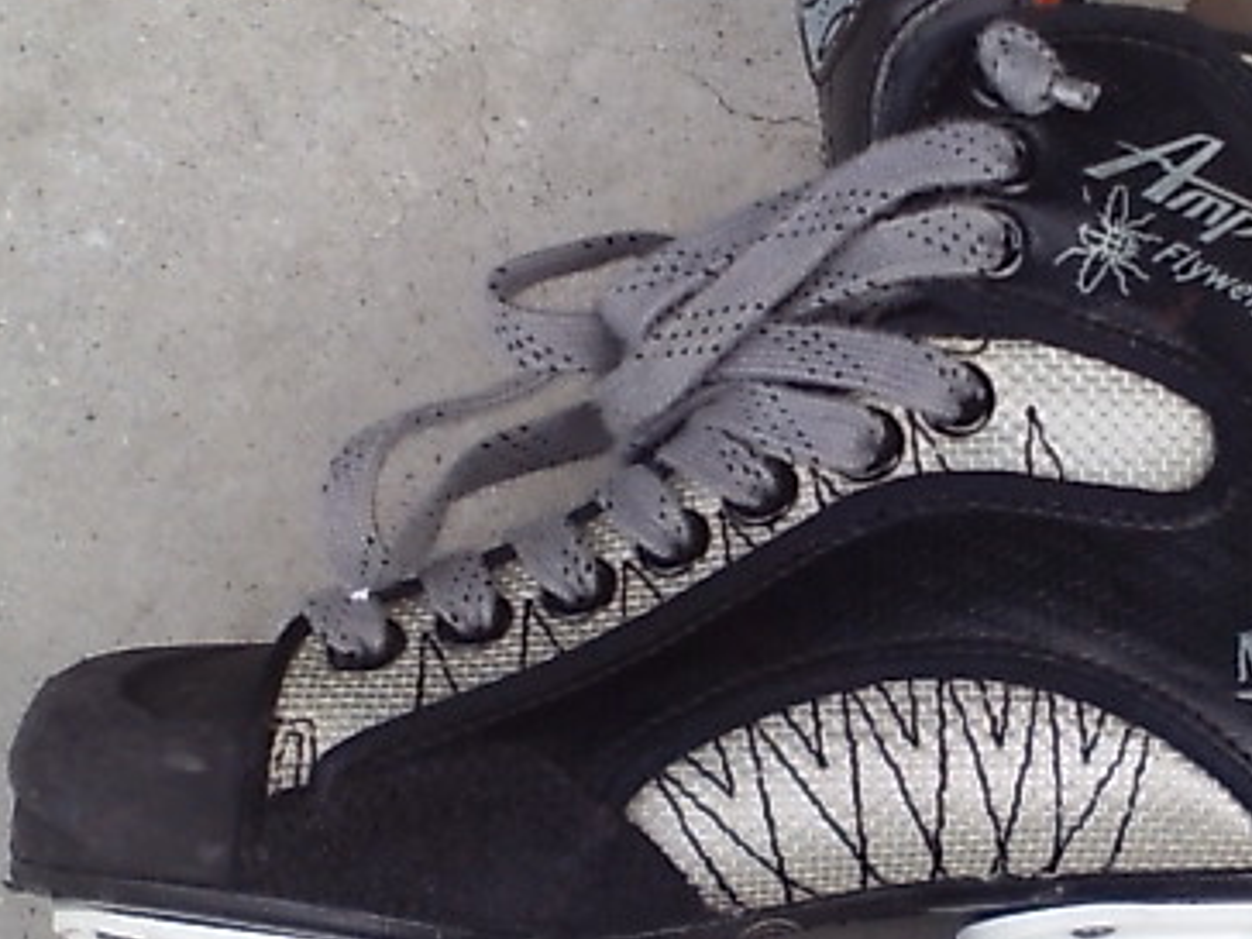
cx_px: 901
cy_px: 581
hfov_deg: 36.8
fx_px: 1845
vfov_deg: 28.5
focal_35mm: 51
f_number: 3.5
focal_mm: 3.73
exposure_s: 1/167
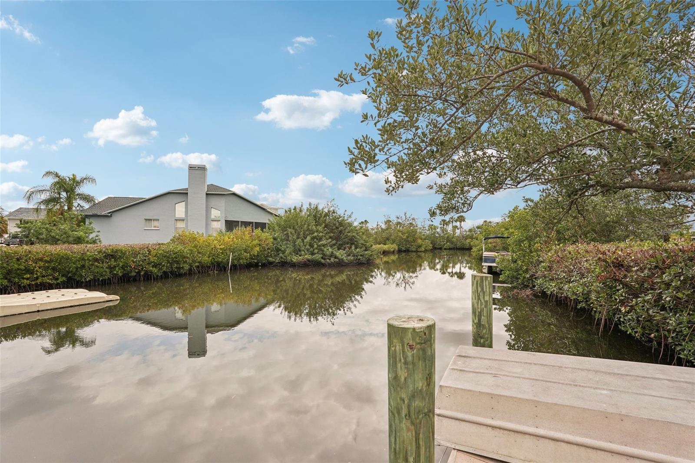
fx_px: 318
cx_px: 348
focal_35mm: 16
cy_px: 232
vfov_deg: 72.0
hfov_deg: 95.0
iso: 400
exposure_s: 1/1000
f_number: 8
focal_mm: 16.5
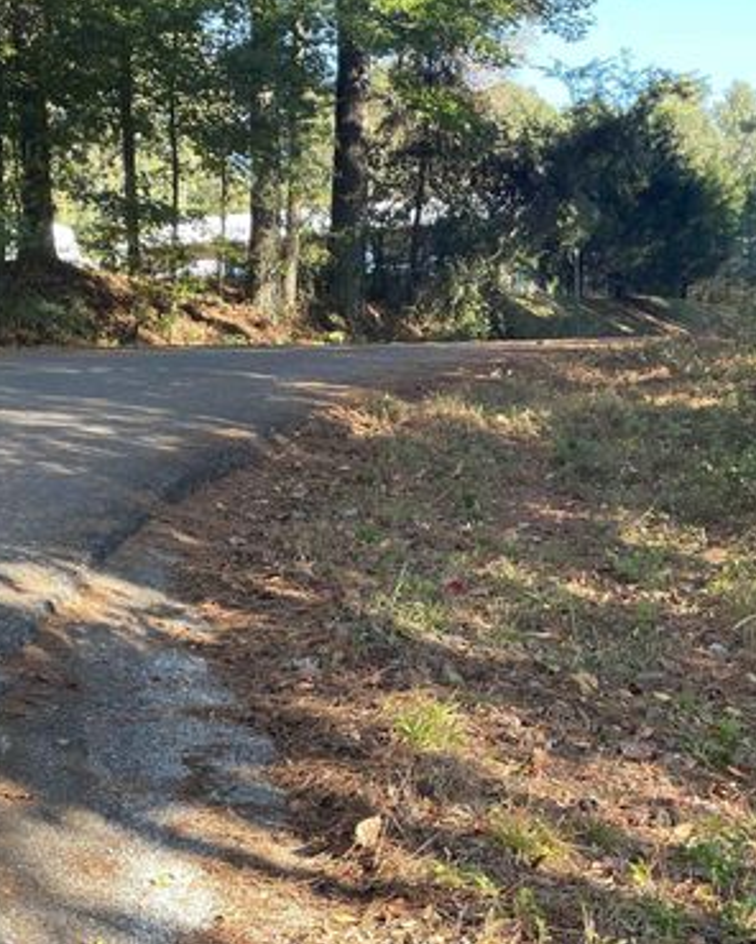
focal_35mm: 58
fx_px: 1622
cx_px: 419
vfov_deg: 32.5
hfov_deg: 26.2
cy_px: 468
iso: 32
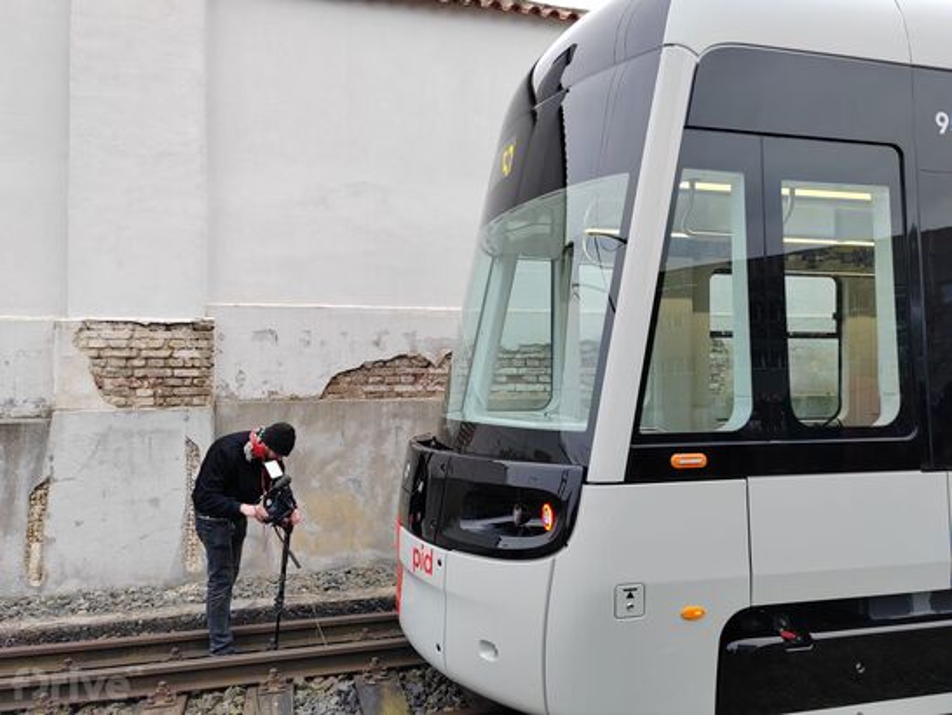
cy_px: 358
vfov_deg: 51.4
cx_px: 476
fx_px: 743
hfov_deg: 65.3
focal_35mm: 27
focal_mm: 5.52
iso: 100
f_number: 1.9
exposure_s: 1/130
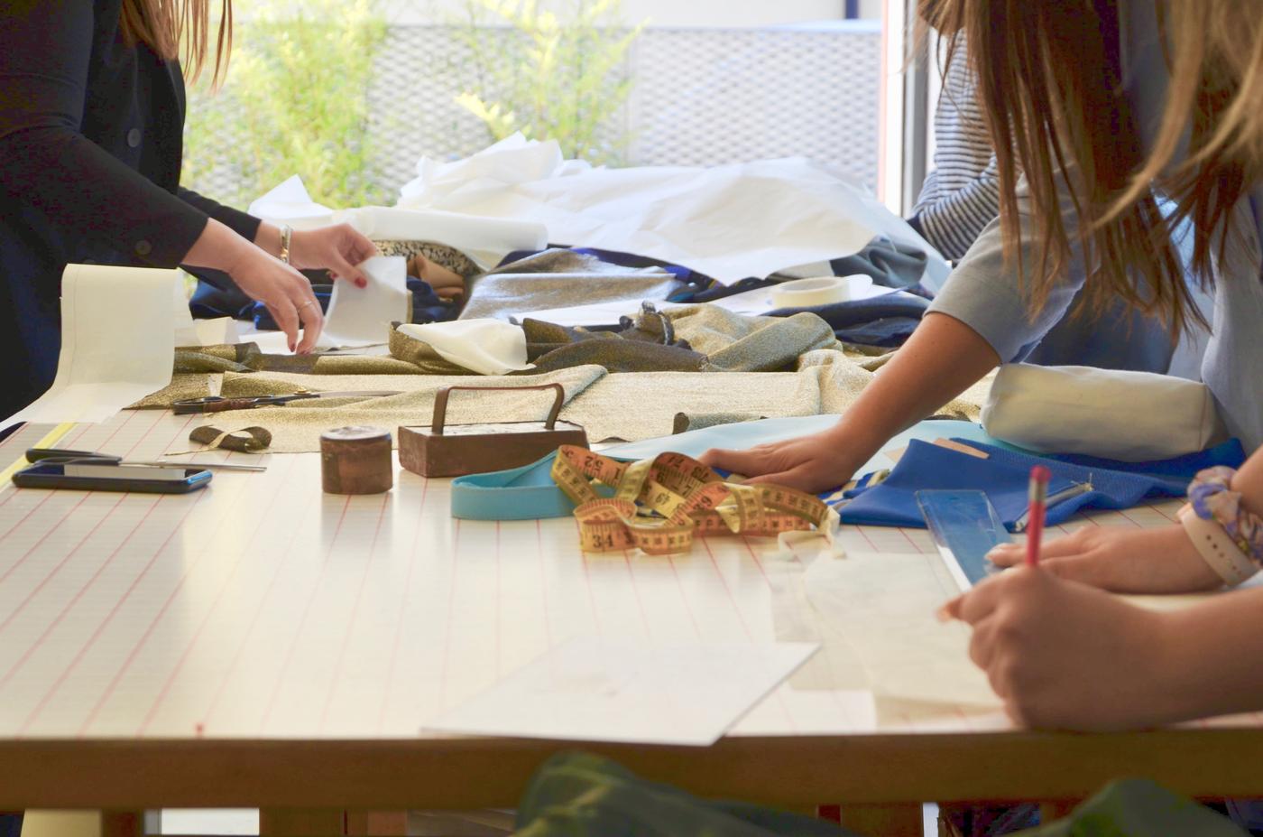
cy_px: 418
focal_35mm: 87
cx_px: 632
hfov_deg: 23.4
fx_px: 3046
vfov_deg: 15.6
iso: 200
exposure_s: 1/200
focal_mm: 58
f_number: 7.1
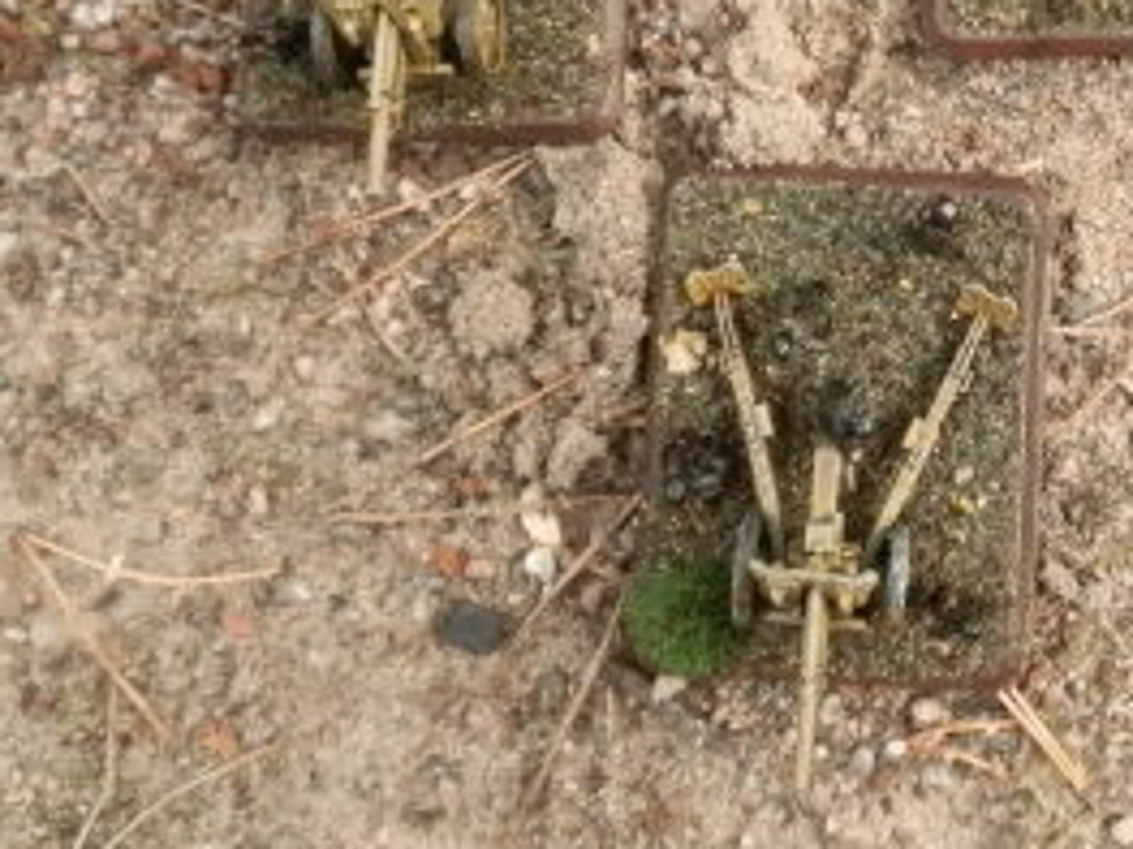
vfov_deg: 25.0
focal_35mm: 57
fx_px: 1865
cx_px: 1073
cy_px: 103
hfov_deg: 31.8
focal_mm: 5
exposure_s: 1/1250
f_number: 3.1
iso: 400
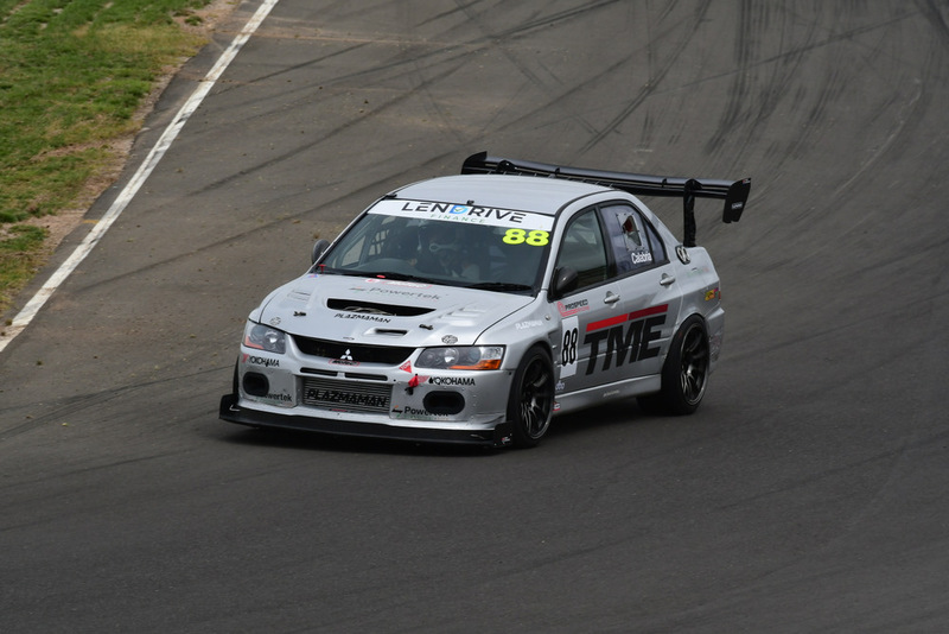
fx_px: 17799
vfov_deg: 2.0
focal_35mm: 675
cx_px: 474
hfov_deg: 3.1
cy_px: 317
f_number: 11
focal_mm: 450
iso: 400
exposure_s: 1/640
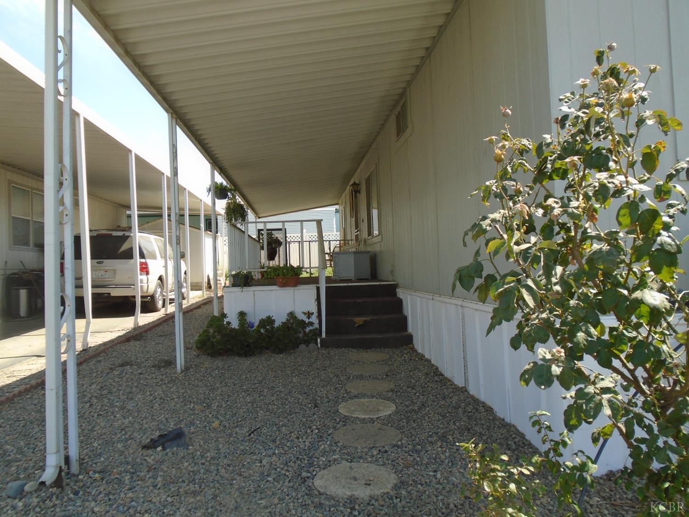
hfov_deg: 67.3
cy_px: 258
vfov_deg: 53.1
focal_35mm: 26
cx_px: 344
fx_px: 518
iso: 100
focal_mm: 4.6
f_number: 3.2
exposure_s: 1/400
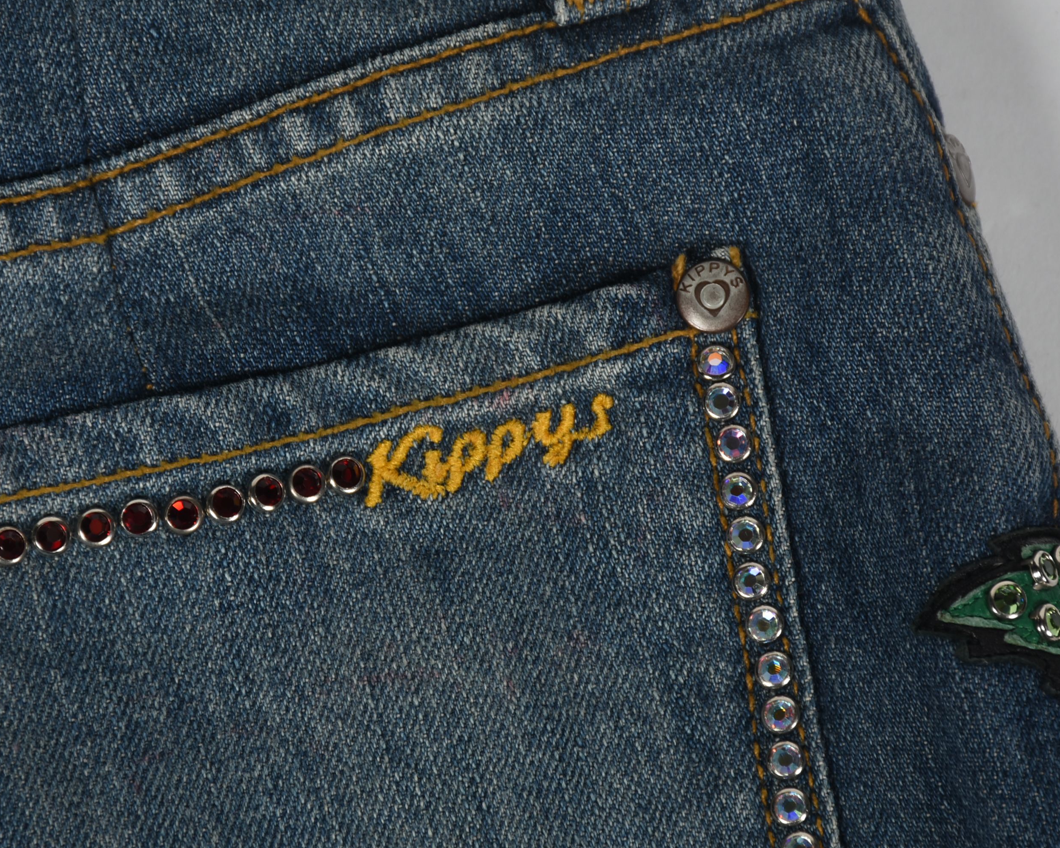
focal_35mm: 237
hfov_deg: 8.2
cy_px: 424
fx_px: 7435
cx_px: 510
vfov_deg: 6.5
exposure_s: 1/125
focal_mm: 140
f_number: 10
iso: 200
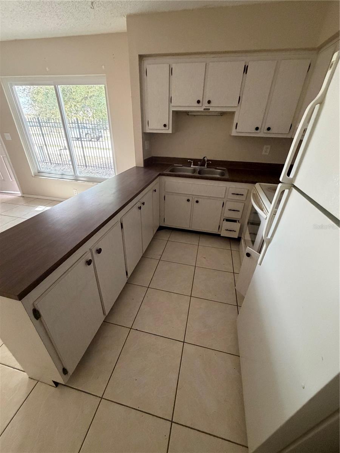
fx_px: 183
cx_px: 170
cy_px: 226
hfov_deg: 85.7
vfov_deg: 102.1
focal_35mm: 14
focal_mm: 2.22
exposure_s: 1/60
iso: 500
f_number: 2.2
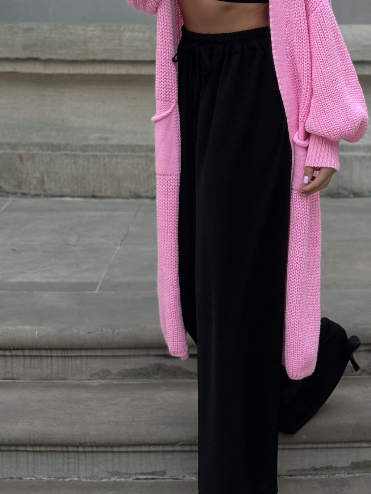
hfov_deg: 16.4
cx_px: 240
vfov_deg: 21.7
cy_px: 149
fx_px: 1286
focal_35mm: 90
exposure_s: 1/130
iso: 64
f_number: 1.78
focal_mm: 6.76
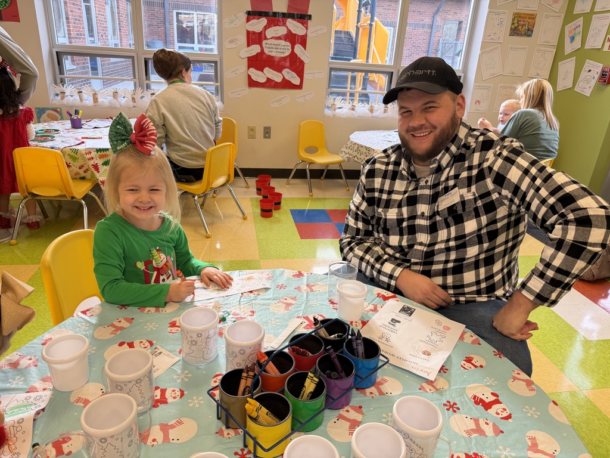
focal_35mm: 24
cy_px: 229
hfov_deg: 71.6
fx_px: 423
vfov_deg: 56.8
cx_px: 305
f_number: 1.78
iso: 80
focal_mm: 6.76
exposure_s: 1/121
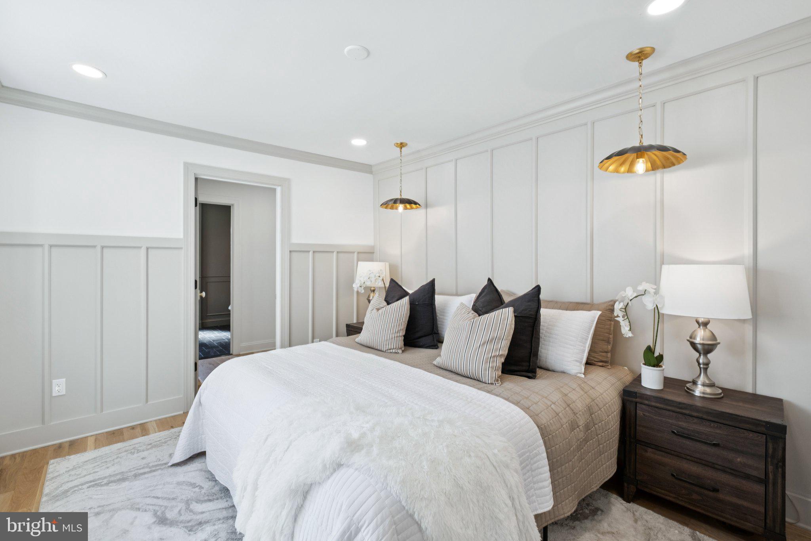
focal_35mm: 15
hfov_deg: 100.4
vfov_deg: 77.3
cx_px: 406
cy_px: 270
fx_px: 338
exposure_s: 1/30
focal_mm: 10
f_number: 8
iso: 250
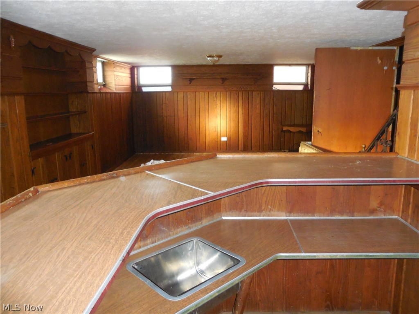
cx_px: 210
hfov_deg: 67.3
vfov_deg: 53.1
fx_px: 315
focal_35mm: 26
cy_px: 157
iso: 800
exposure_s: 1/25
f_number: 3.5
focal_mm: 4.6
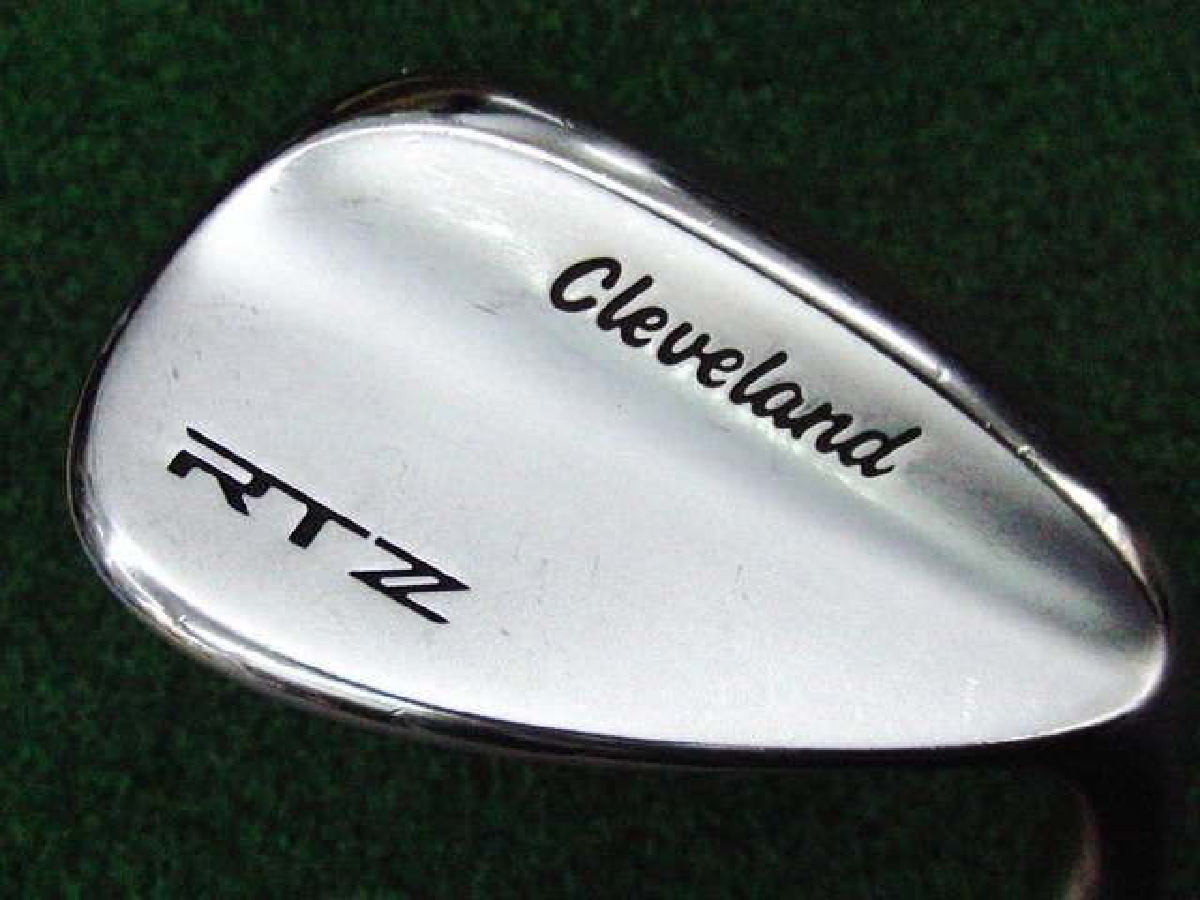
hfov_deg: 50.1
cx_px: 600
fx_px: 1283
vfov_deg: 38.7
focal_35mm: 37
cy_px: 450
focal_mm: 6.42
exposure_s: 1/800
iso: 3200
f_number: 3.6
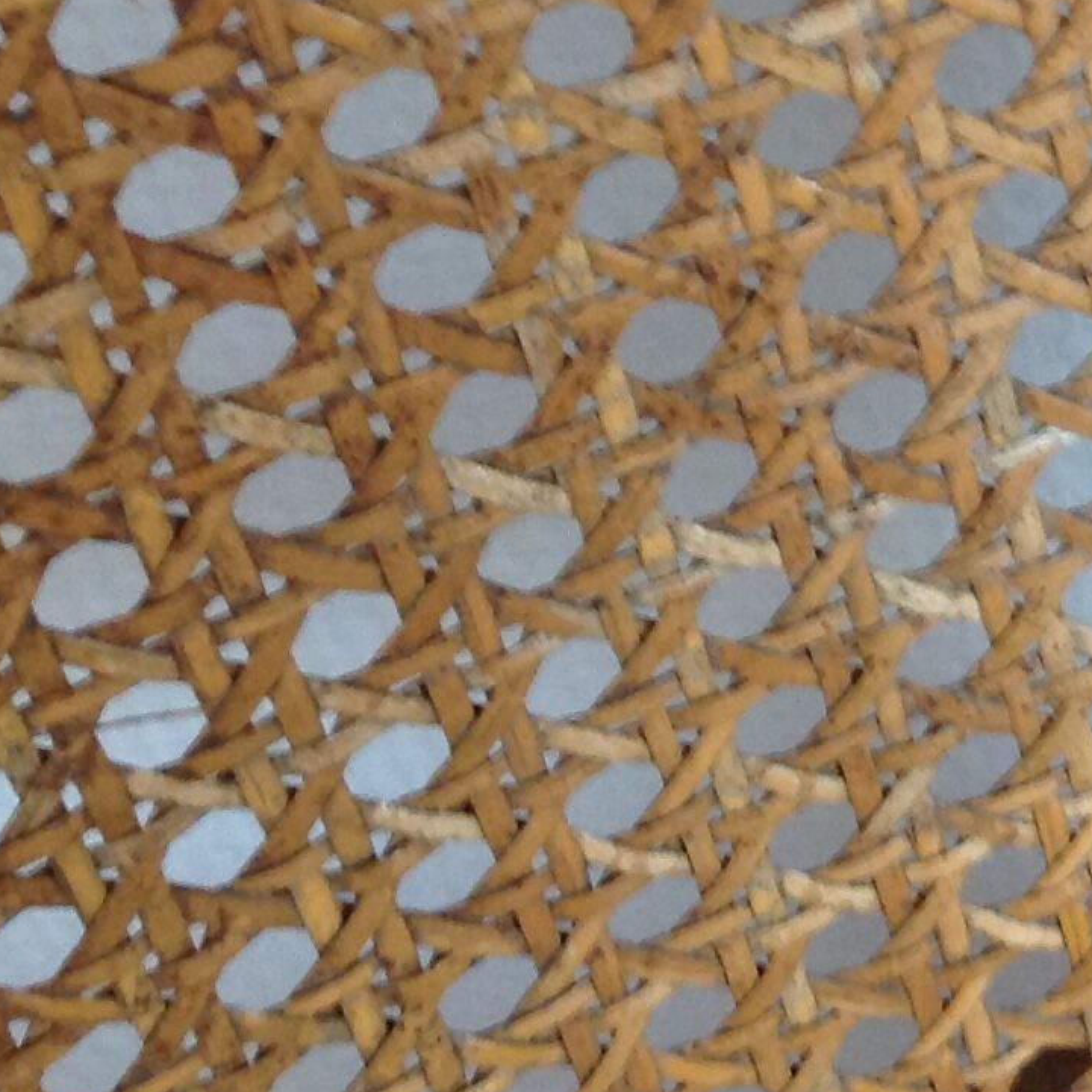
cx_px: 1495
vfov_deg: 15.4
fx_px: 3962
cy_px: -42
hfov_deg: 14.9
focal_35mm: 111
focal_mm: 4.28
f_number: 2.4
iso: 125
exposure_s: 1/15
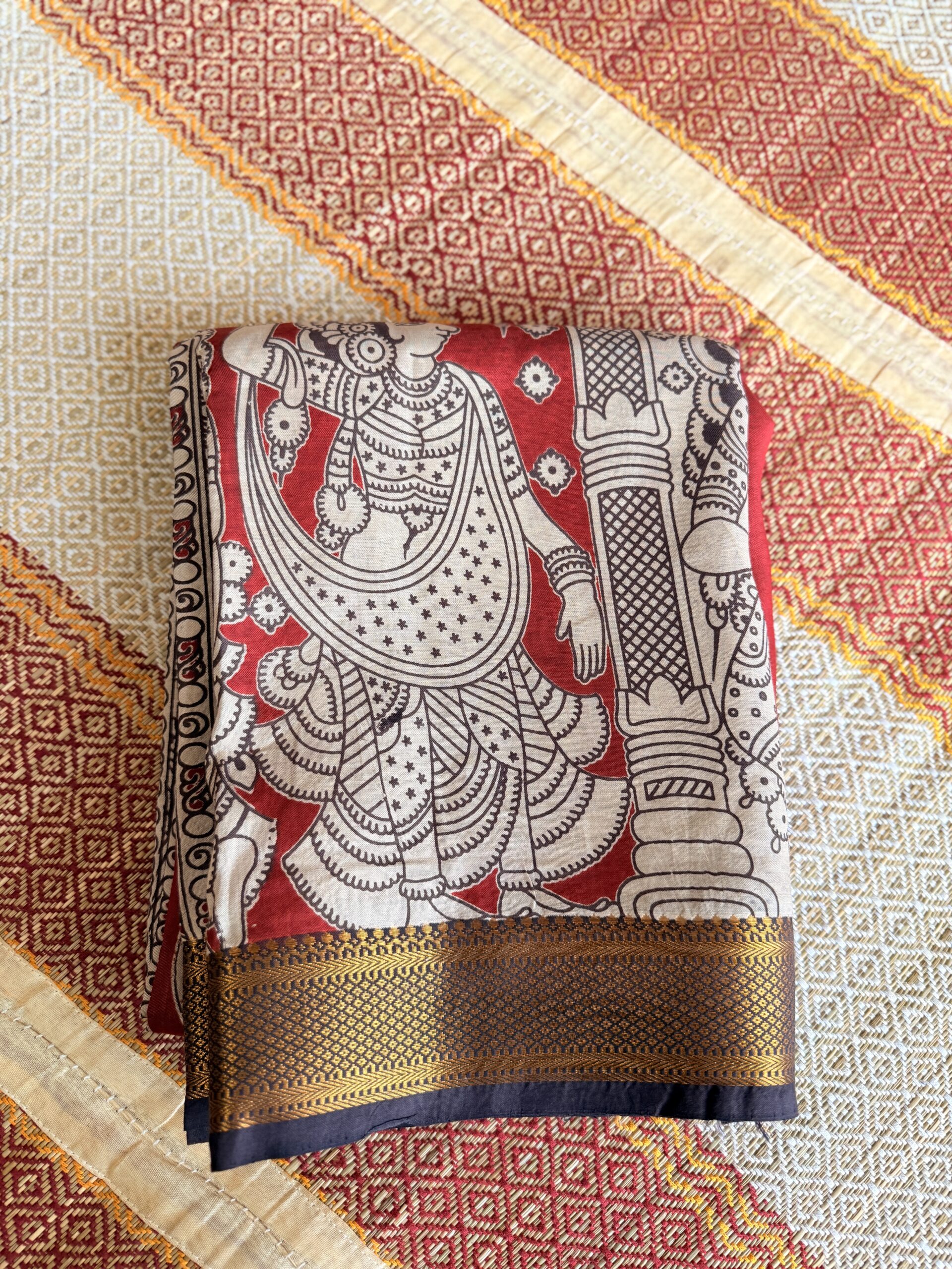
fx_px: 880
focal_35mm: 24
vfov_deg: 71.6
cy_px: 634
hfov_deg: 56.8
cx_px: 476
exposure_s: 1/100
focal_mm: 6.76
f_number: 1.78
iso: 125
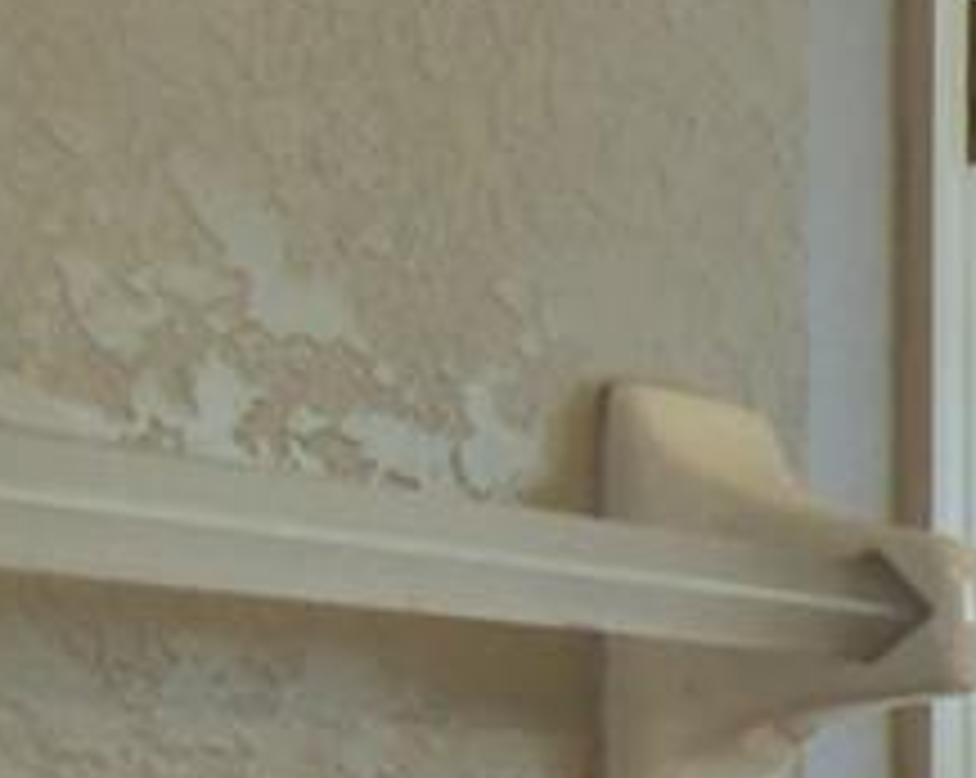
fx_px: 3000
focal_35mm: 104
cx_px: 2897
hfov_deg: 11.4
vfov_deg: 14.2
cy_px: 1003
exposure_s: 1/125
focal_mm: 10
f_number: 4.5
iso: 360
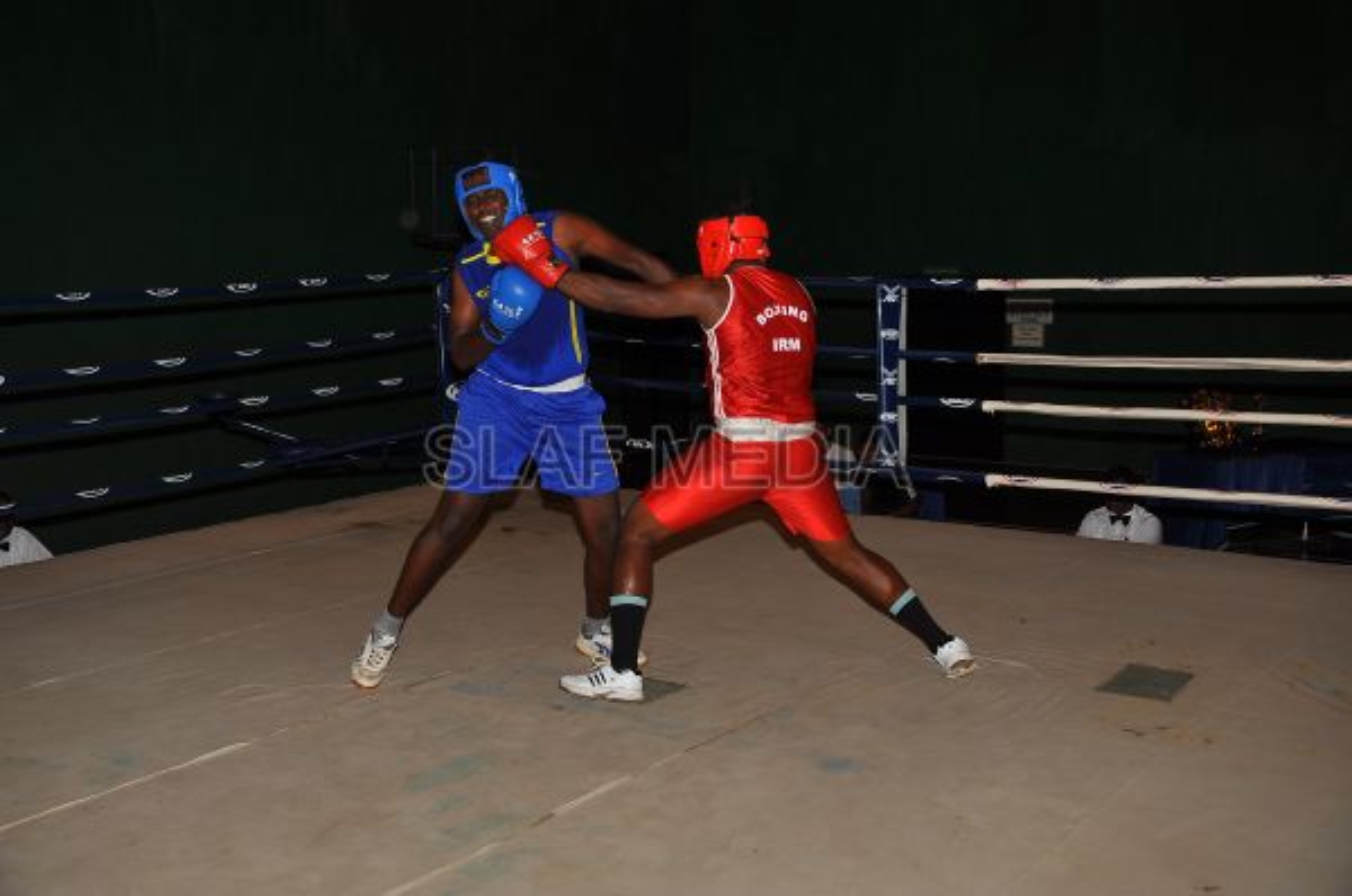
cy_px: 448
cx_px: 676
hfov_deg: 46.5
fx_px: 1575
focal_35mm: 42
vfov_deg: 31.8
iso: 200
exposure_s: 1/90
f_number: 5.6
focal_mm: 28
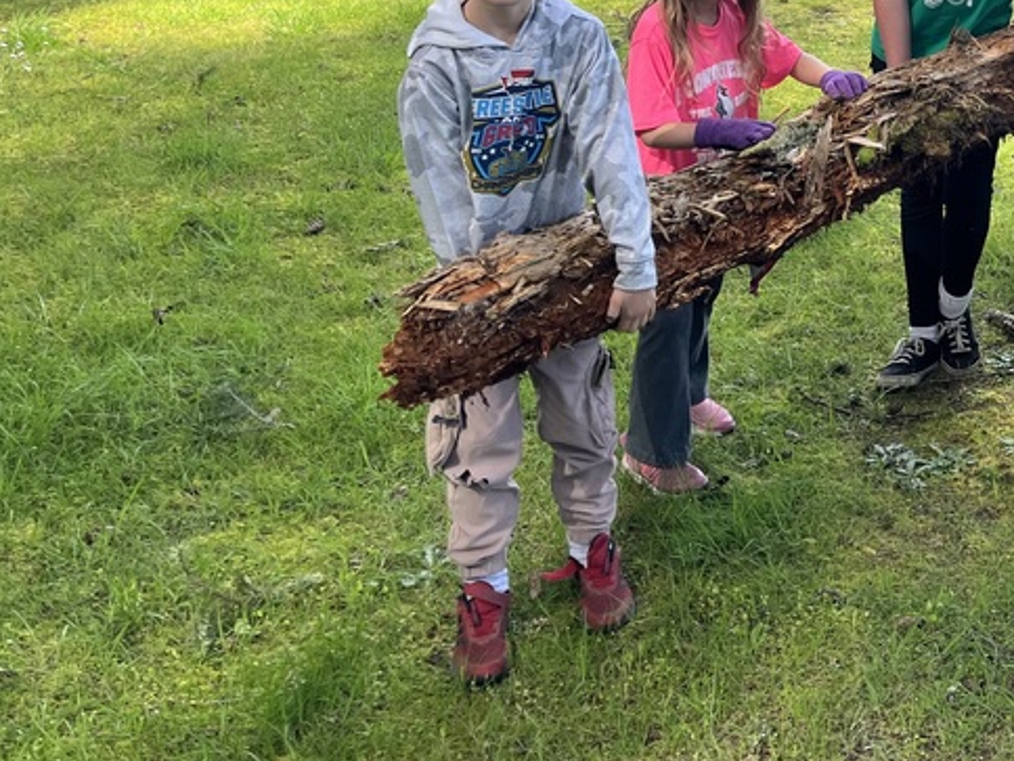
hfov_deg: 31.9
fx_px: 1611
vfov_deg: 25.0
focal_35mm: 55
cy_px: -38
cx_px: 1039
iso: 50
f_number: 1.6
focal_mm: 5.1
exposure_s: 1/484
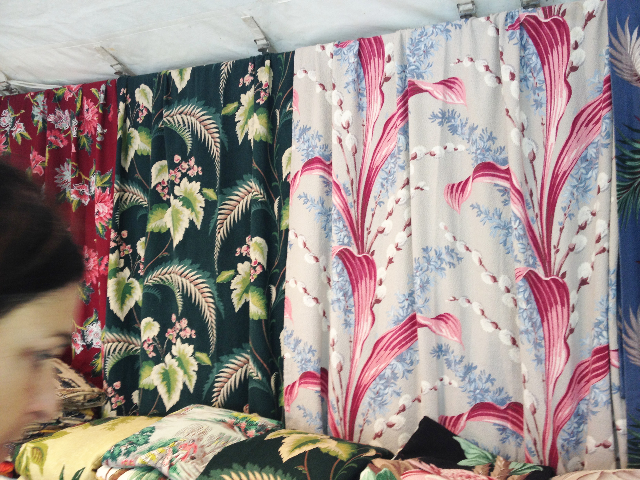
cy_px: 240
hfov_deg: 52.6
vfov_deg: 40.7
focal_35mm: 35
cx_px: 320
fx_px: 647
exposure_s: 1/20
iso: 64
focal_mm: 4.28
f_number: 2.4
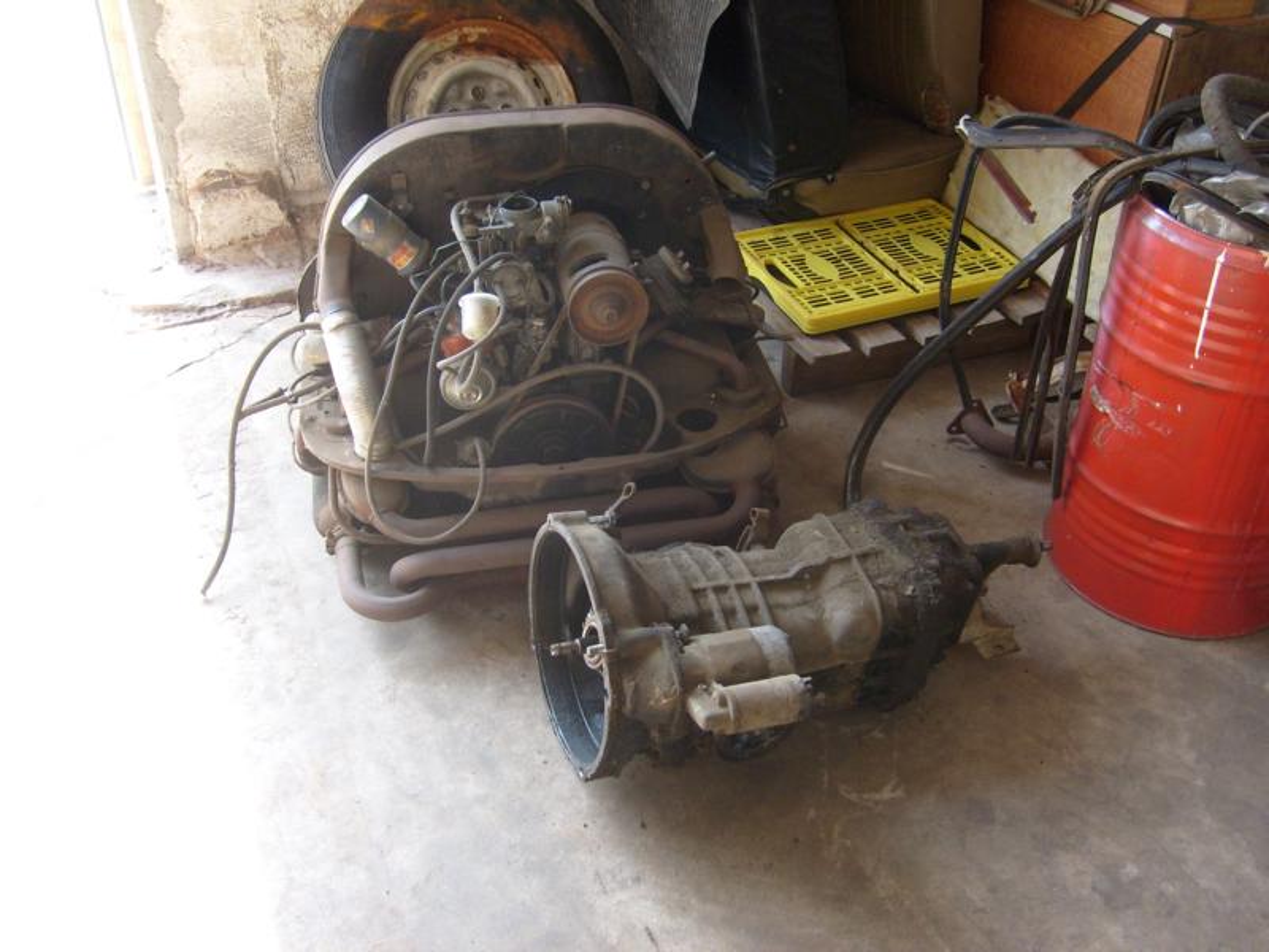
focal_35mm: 35
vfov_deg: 40.7
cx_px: 634
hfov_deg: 52.6
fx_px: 1283
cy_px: 476
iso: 80
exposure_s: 1/60
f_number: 2.8
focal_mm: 5.8
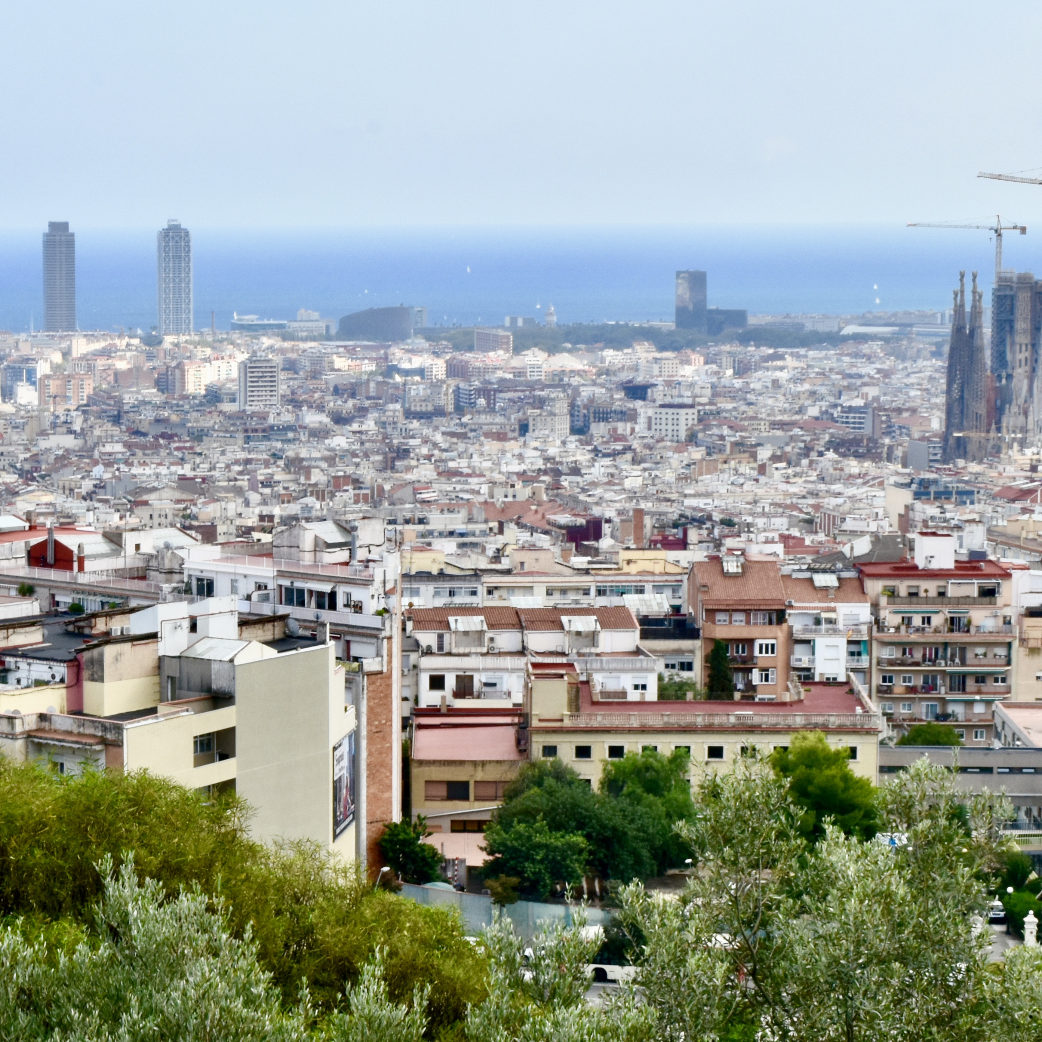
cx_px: 136
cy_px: 612
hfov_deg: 16.5
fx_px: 3542
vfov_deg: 16.7
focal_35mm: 104
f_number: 25
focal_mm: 38
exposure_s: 1/80
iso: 400
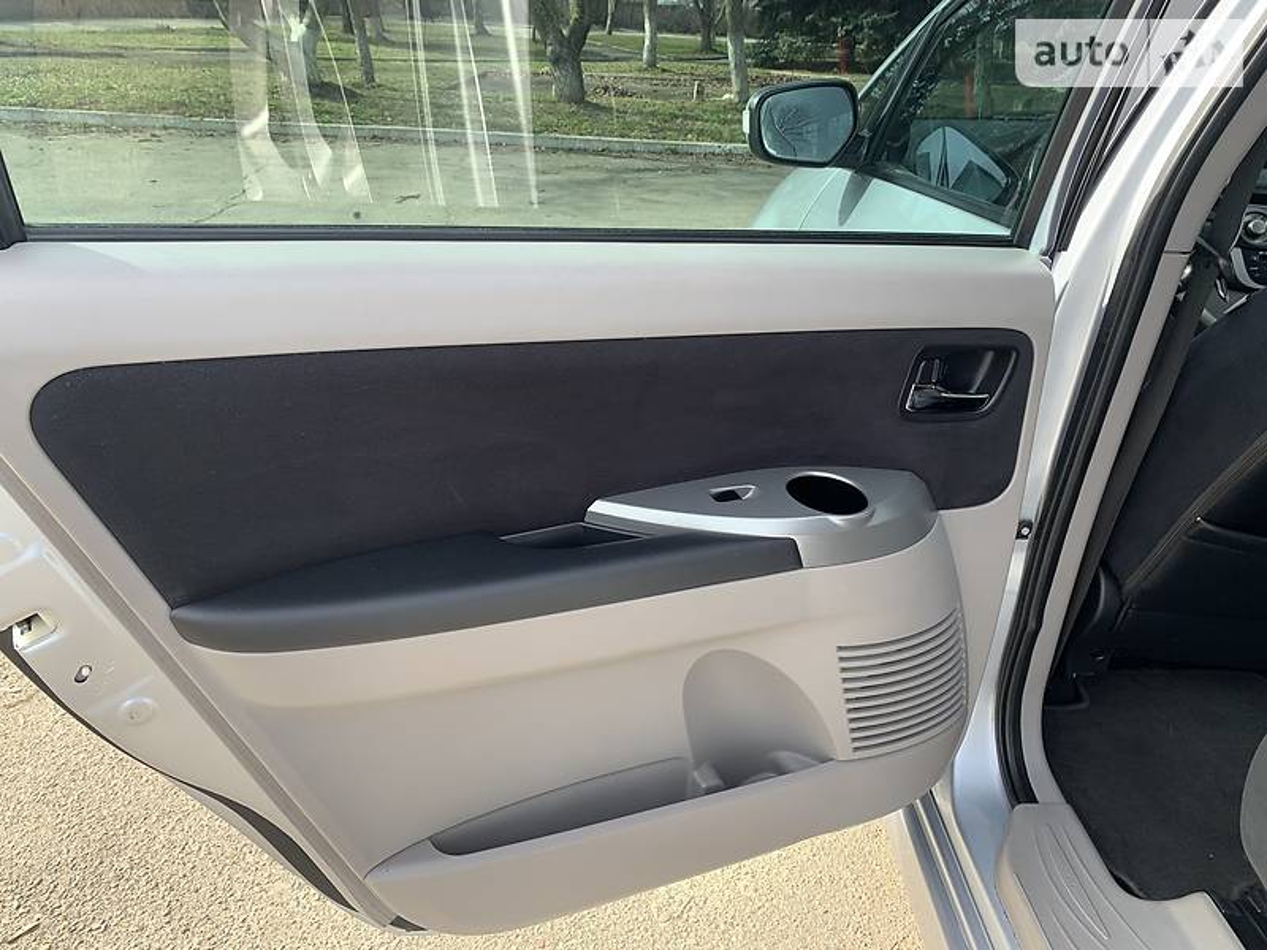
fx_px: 952
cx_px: 634
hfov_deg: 67.3
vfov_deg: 53.1
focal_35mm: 26
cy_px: 475
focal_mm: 4.2
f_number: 1.8
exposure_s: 1/206
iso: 25
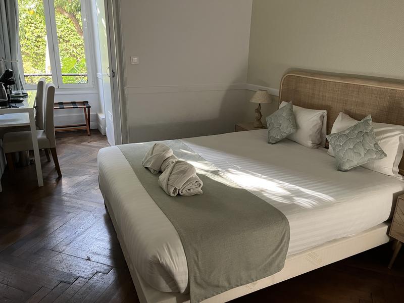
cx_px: 202
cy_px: 152
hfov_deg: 67.3
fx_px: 303
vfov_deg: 53.1
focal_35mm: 26
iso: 500
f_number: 1.6
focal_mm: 5.1
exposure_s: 1/60
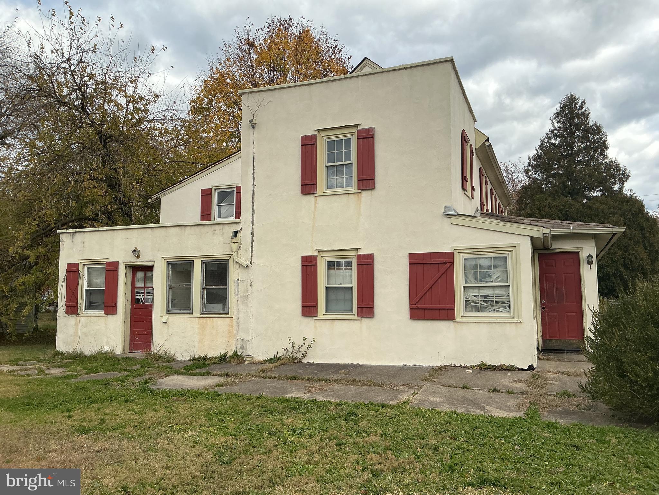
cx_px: 330
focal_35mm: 29
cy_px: 248
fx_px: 552
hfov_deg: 61.7
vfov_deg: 48.2
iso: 25
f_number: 1.8
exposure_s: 1/749
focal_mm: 3
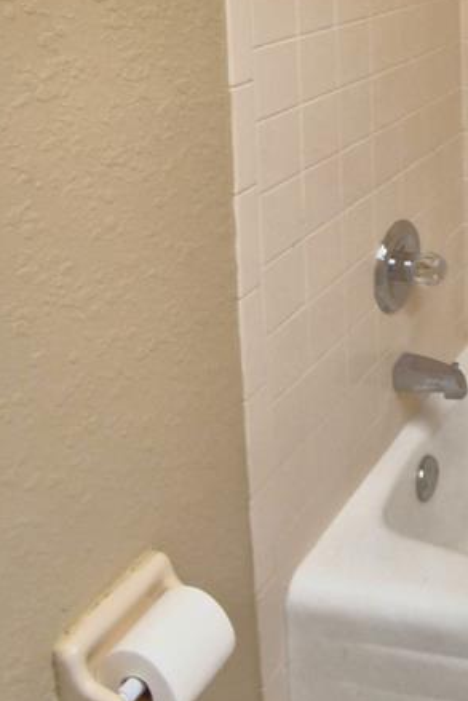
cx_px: 625
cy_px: -34
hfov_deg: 26.9
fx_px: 799
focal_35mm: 41
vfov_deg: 40.2
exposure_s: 1/40
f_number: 4.5
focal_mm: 10
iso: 400
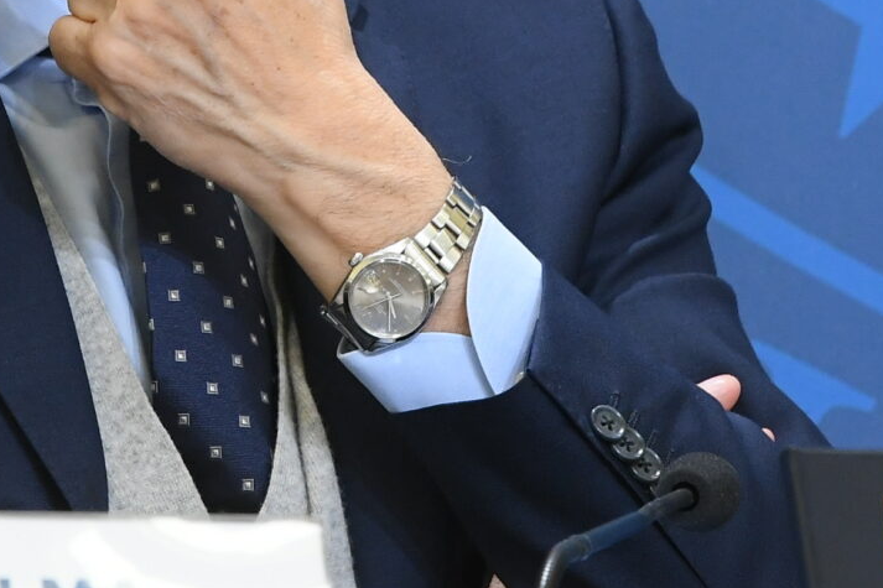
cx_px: 165
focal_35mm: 970
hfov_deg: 2.1
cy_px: -175
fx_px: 23785
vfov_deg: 1.4
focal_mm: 180
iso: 2000
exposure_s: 1/200
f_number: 6.3
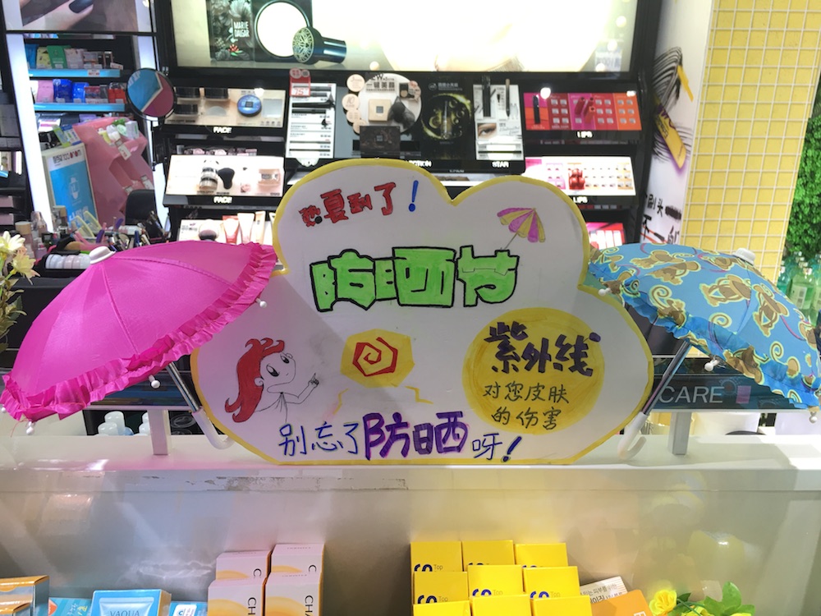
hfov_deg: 61.7
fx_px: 688
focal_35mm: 29
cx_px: 410
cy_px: 308
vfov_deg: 48.2
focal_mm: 4.15
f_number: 2.2
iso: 25
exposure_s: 1/33
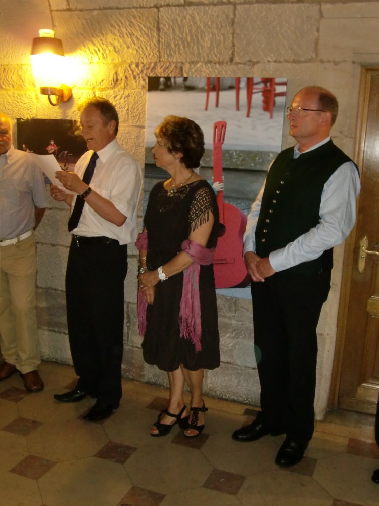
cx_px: 190
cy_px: 253
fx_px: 569
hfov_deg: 36.8
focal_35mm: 39
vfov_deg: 47.9
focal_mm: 6.9
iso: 400
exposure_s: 1/20
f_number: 3
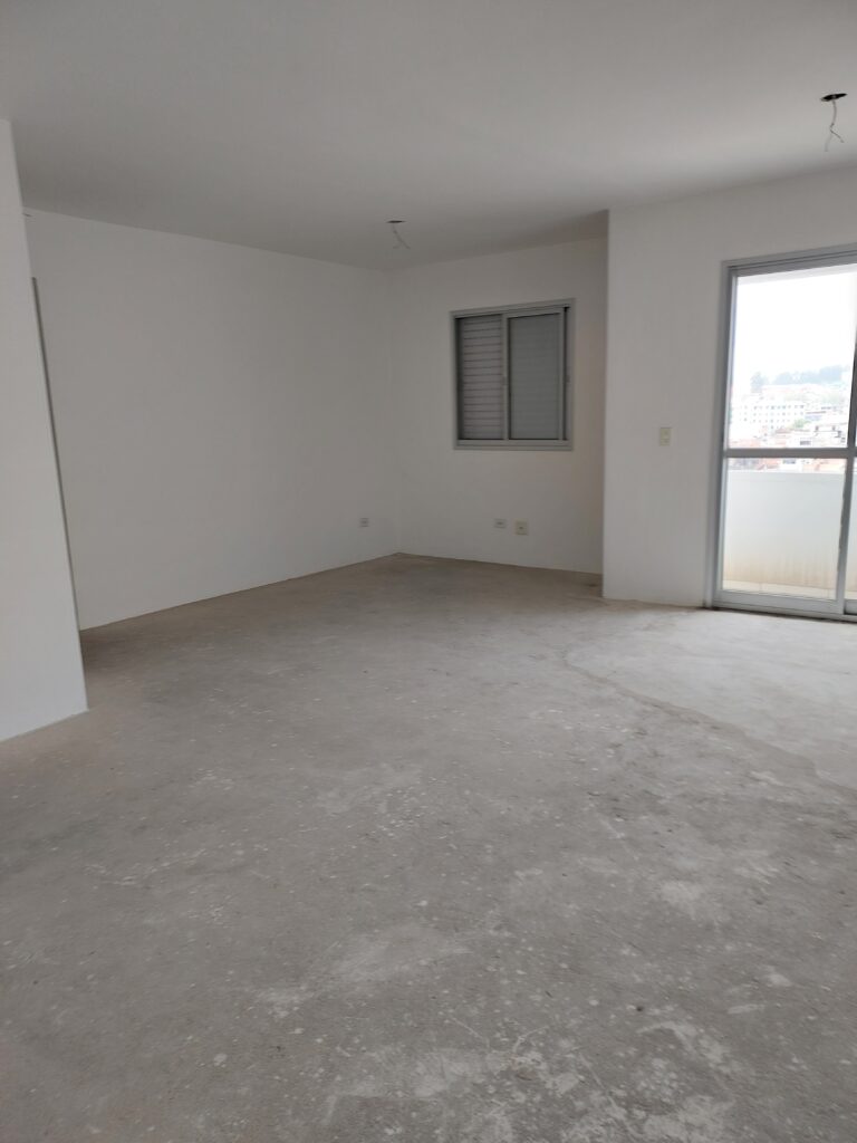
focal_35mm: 28
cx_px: 428
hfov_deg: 49.7
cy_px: 572
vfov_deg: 63.4
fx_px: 924
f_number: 1.8
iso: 40
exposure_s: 1/60
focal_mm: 5.32
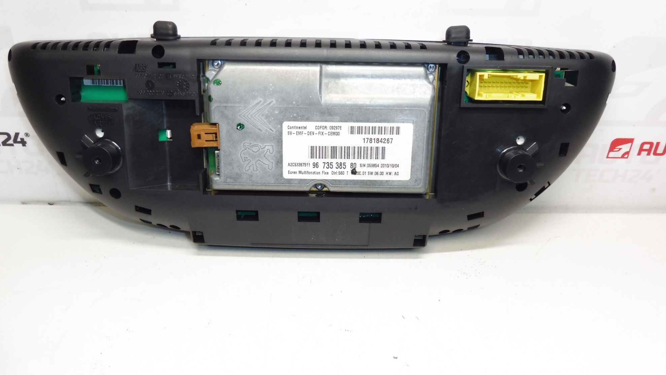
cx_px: 323
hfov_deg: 69.8
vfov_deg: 42.9
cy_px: 169
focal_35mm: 27
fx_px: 477
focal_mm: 4.3
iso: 200
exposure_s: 1/60
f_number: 3.5
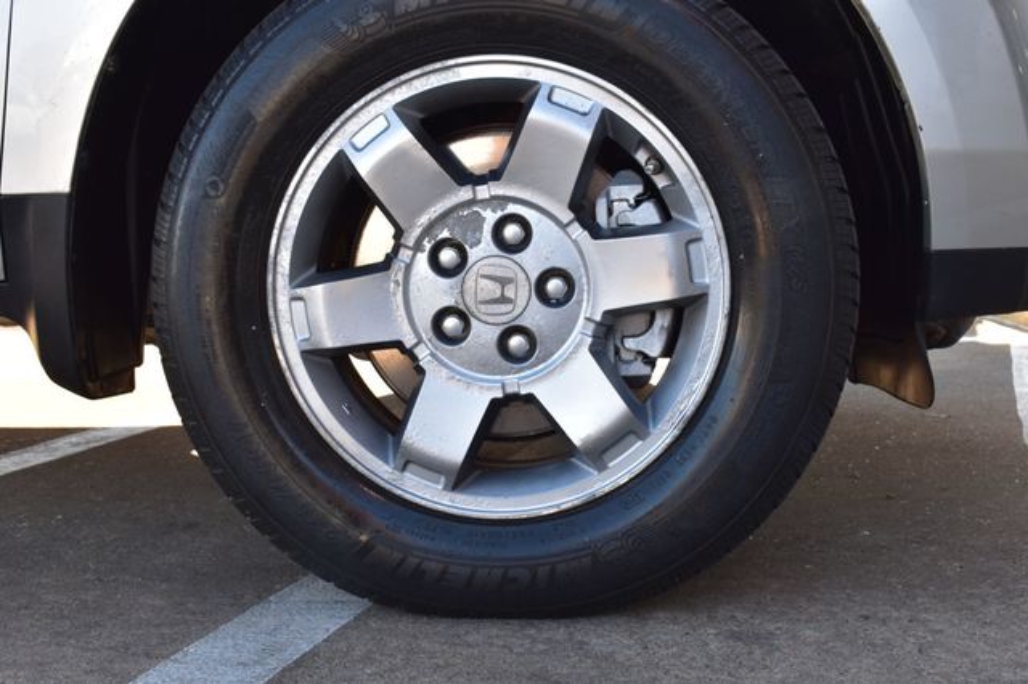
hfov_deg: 43.6
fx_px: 1284
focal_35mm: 45
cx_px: 514
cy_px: 342
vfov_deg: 29.8
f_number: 9
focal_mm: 30
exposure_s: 1/100
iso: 400
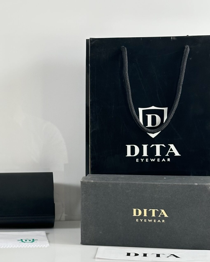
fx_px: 730
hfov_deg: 16.2
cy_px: 155
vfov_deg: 20.4
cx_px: 27
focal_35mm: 94
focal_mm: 6.86
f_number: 1.78
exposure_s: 1/103
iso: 80
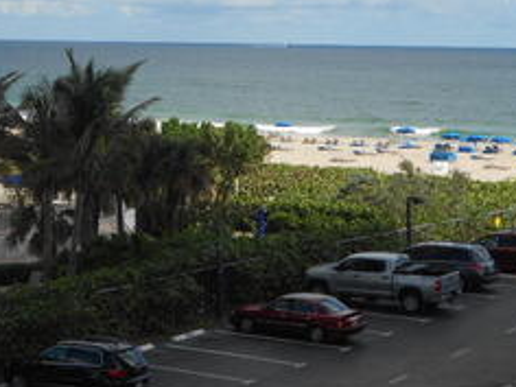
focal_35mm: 112
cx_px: 144
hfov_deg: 17.5
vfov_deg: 13.2
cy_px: 79
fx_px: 1670
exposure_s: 1/500
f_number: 5.3
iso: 80
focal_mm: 11.6
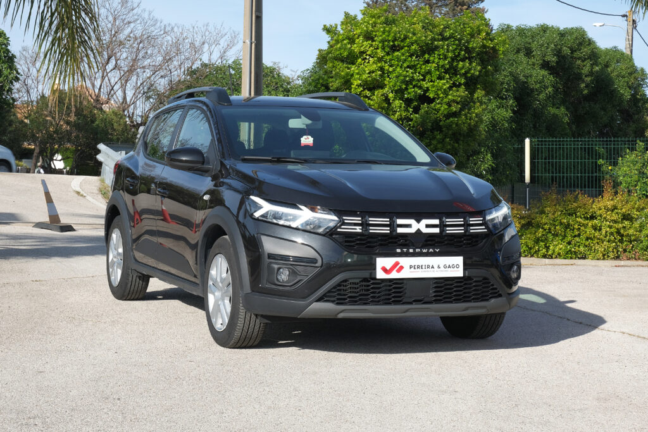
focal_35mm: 68
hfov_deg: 29.7
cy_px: 216
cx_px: 324
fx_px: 1224
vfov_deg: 20.0
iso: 160
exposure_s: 1/200
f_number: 9
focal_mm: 45
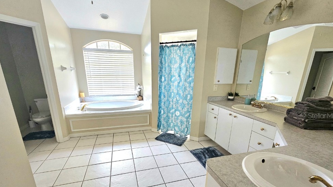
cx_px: 164
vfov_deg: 69.5
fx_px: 132
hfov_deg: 103.0
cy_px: 116
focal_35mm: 15
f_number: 2.2
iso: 200
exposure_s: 1/60.2
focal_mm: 2.2
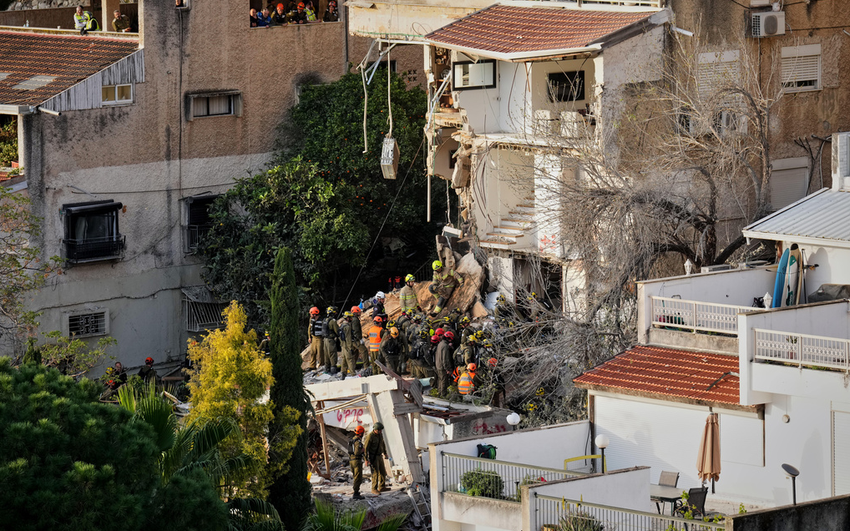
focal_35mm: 205
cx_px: 423
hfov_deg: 10.2
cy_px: 250
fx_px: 4748
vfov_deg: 6.4
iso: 800
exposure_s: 1/640
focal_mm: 200
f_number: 5.6
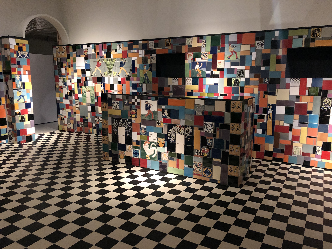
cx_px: 166
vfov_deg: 49.7
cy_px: 124
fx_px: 269
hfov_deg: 63.4
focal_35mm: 28
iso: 80
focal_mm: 4
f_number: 1.8
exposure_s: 1/4
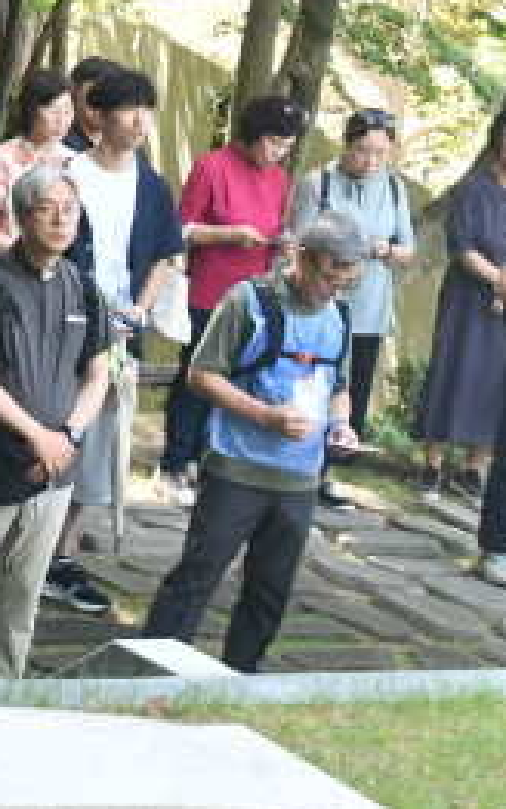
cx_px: -182
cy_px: 49
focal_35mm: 183
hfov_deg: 7.1
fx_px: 4033
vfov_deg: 11.4
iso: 1000
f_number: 5
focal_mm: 30
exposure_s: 1/160
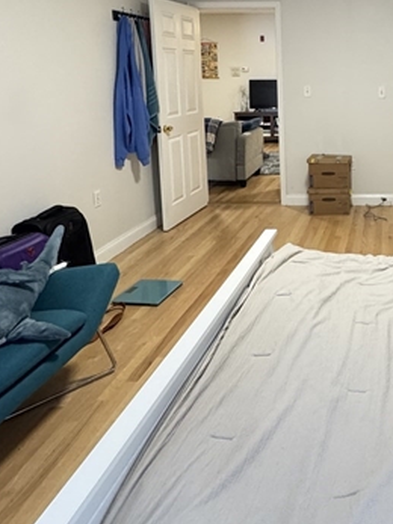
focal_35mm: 31
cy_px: 127
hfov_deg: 40.2
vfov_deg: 55.4
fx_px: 470
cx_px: 388
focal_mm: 2.22
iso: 500
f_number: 2.2
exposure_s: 1/60
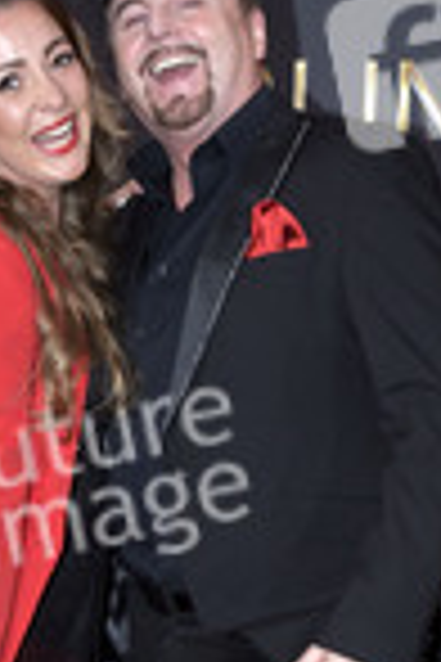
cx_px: 148
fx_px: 1801
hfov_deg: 13.9
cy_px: 721
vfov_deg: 19.9
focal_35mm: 98
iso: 1250
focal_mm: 36
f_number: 6.3
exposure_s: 1/250
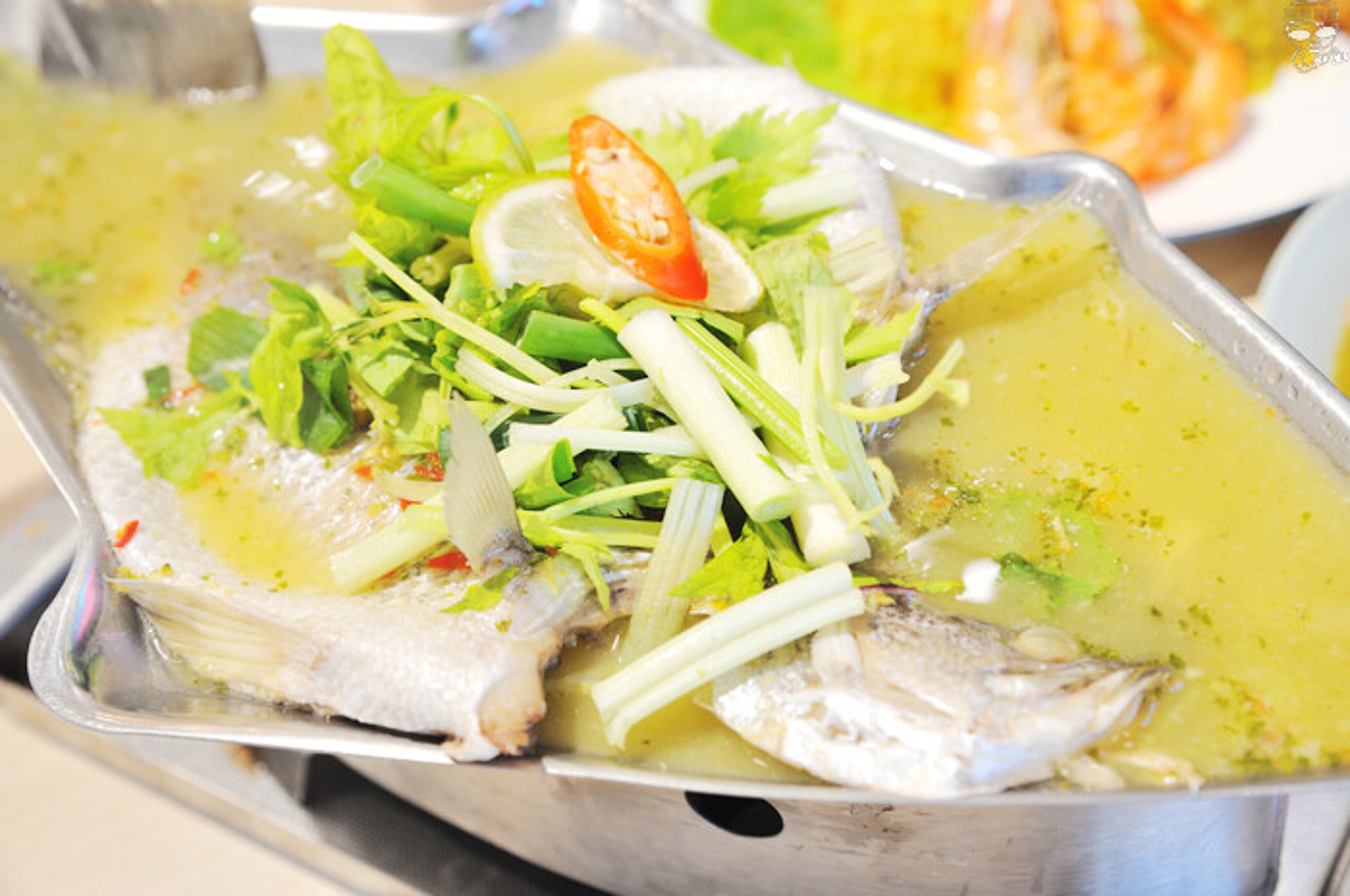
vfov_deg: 24.6
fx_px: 2060
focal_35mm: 55
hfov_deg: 36.3
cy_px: 448
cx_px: 675
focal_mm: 55
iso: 1000
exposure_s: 1/50
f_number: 5.6
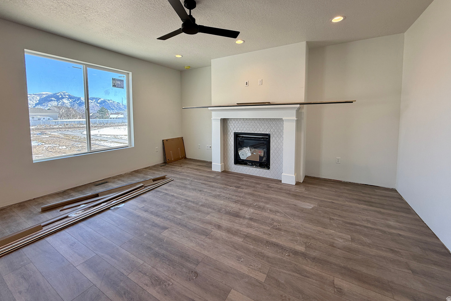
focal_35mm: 15
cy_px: 129
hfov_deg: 100.4
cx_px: 221
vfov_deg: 76.9
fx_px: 188
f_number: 2.2
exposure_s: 1/126
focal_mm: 2.22
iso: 64
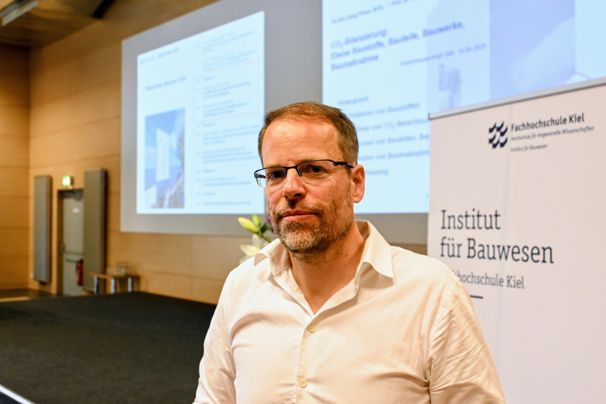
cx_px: 303
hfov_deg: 48.7
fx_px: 669
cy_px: 202
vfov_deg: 33.6
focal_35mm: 40
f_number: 4.5
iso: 2500
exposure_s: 1/125
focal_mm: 26.5
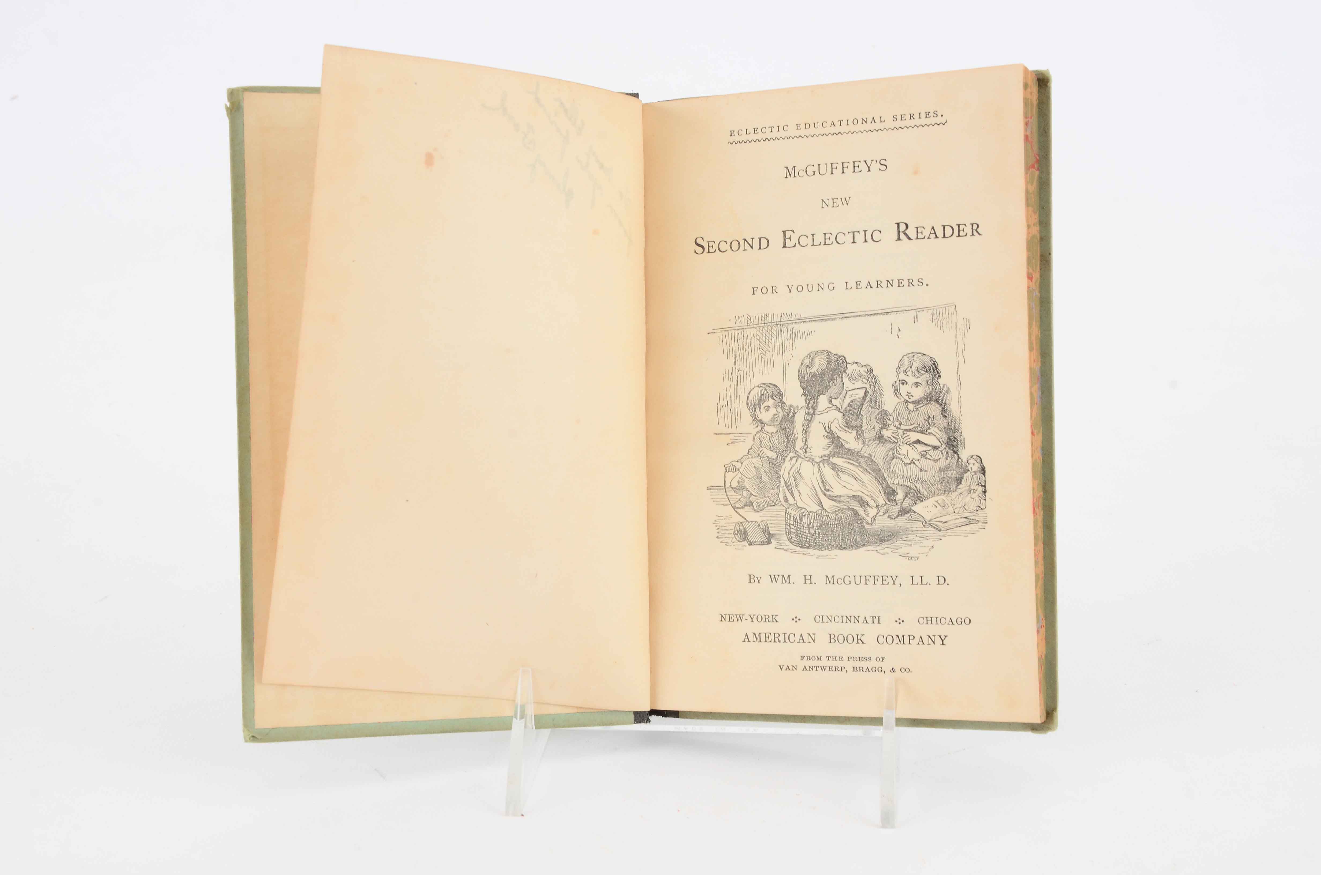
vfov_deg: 25.6
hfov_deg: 37.9
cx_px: 660
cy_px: 438
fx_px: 1922
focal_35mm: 52
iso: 400
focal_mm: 35
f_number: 13
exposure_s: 1/80
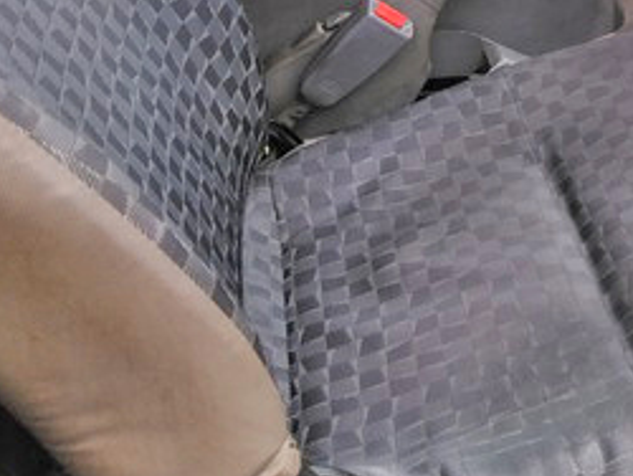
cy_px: -104
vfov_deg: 20.0
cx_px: 744
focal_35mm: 69
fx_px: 1263
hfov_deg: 25.5
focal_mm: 3.46
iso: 60
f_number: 2.2
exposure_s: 1/196
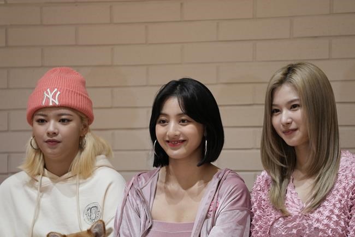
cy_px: 118
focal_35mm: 200
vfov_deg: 6.9
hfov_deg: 10.3
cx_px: 178
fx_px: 1972
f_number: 2.8
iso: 2000
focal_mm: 200
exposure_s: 1/400
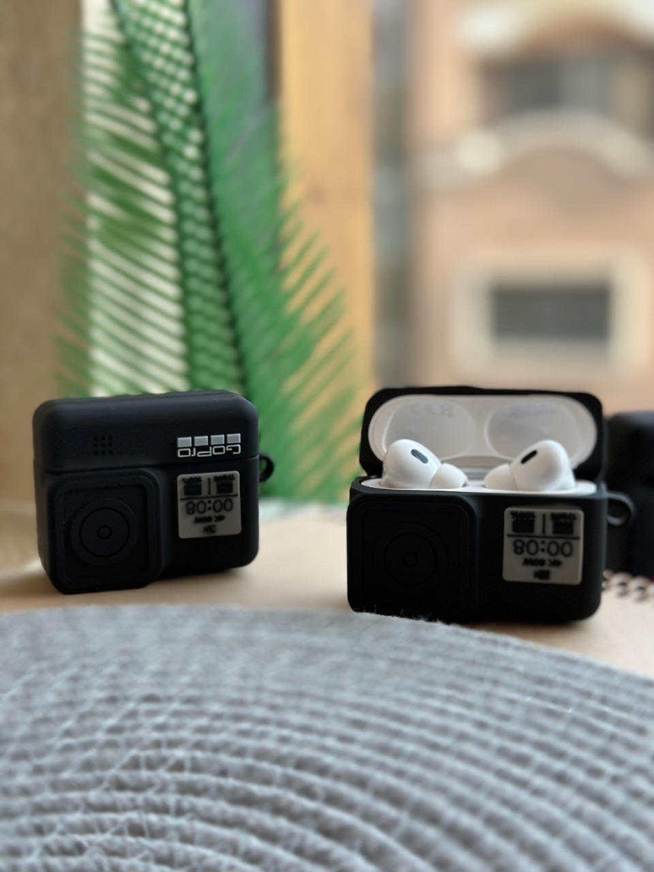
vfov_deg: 39.7
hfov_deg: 30.3
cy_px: 436
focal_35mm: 48
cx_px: 327
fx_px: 1209
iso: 80
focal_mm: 6.86
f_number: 1.78
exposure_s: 1/494
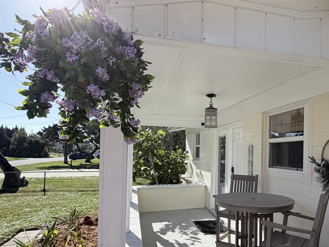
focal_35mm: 26
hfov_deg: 66.4
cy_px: 149
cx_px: 204
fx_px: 247
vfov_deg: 52.7
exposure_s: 1/864
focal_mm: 2.22
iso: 25
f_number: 2.2
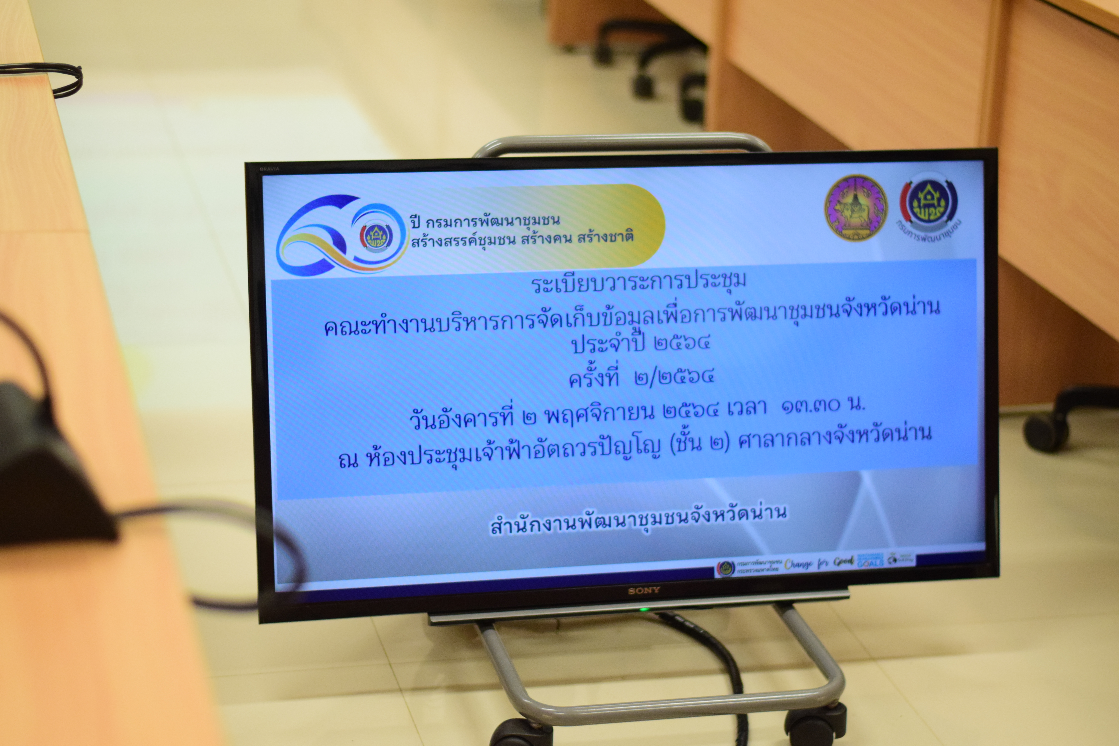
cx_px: 560
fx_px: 2332
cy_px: 373
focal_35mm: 75
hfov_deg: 27.0
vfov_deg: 18.2
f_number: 2.2
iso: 2500
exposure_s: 1/1000
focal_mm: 50
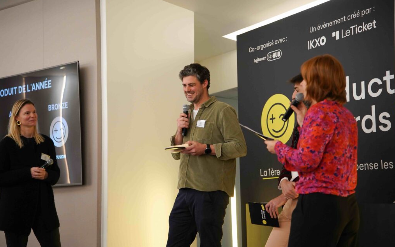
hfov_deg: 29.8
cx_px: 198
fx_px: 743
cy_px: 129
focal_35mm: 69
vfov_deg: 18.9
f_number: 2.8
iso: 2000
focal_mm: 67
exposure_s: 1/160
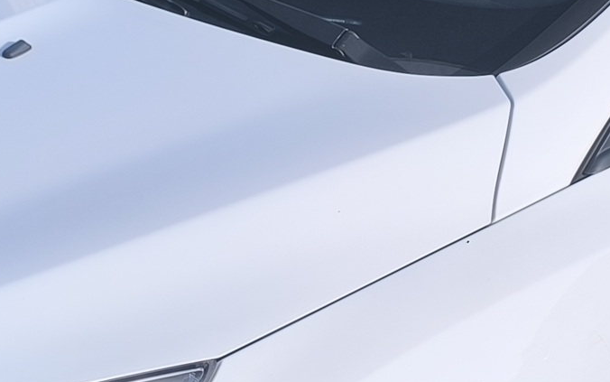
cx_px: 380
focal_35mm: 103
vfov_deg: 12.7
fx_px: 1713
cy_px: 227
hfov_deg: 20.2
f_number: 1.65
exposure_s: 1/927
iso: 50
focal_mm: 6.14
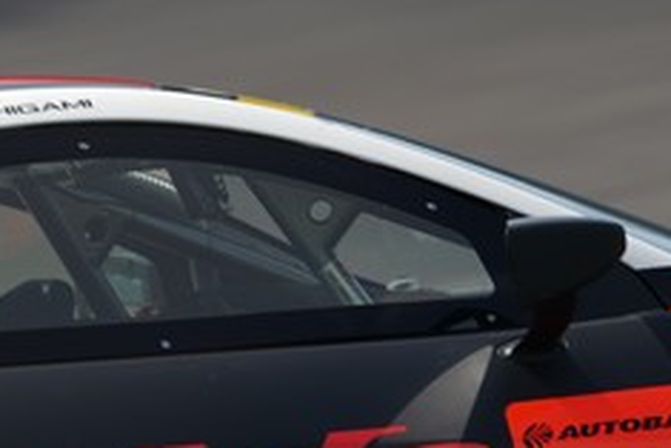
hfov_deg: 1.9
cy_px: 214
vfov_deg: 1.3
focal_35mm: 1073
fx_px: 20011
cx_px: 680
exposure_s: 1/250
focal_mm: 350
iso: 50
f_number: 6.3
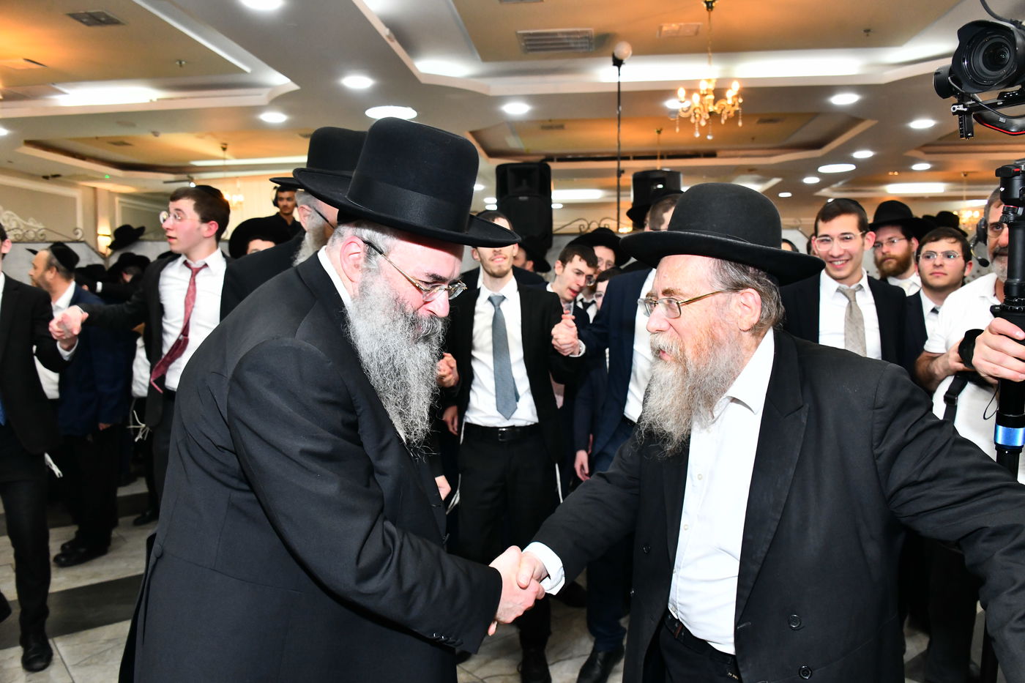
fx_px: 797
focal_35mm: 28
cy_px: 342
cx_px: 512
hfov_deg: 65.5
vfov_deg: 46.4
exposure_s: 1/200
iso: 2000
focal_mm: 28
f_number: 5.6
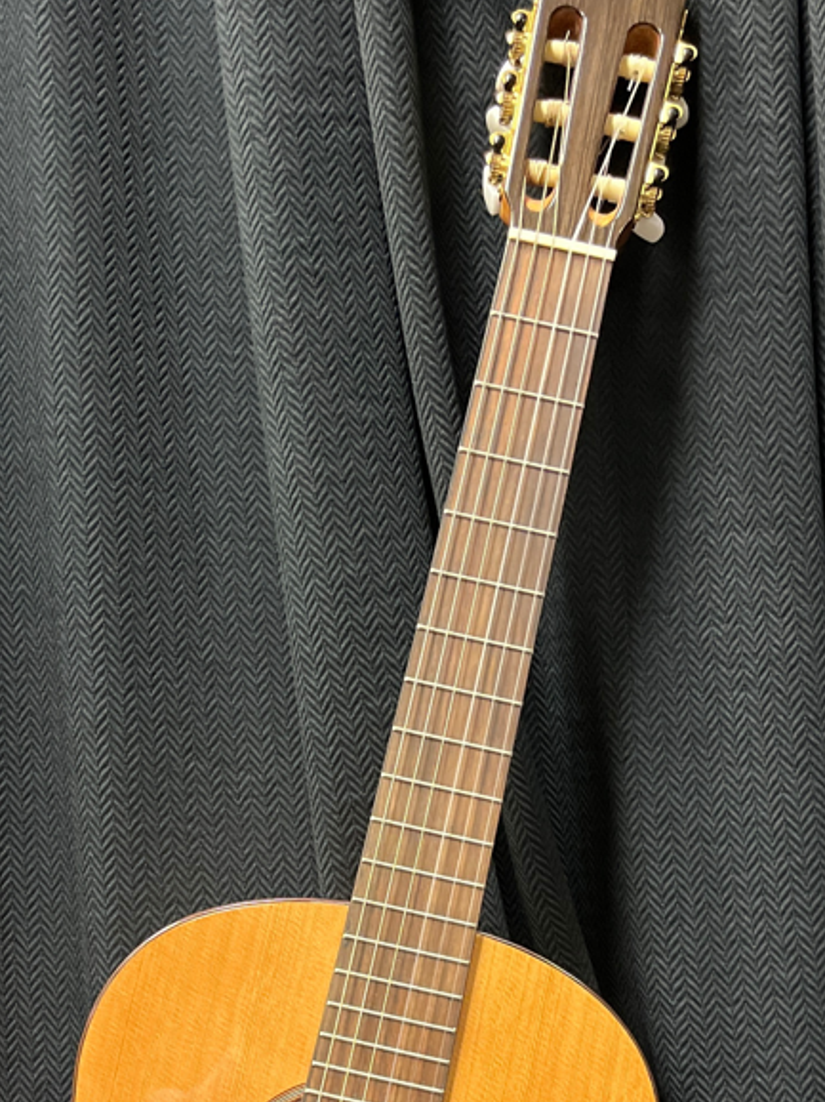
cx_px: 364
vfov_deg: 34.0
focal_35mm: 54
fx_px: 1717
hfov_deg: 27.0
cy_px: 946
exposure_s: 1/30
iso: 640
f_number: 1.6
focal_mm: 5.1
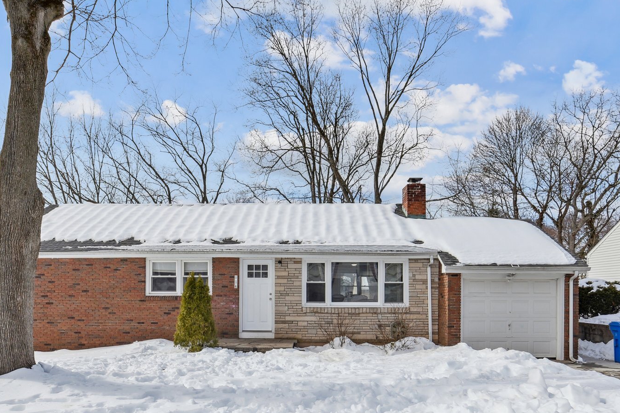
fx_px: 448
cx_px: 227
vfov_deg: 48.4
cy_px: 288
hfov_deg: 68.2
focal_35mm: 26
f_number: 11
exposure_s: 1/1600
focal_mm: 17
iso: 400
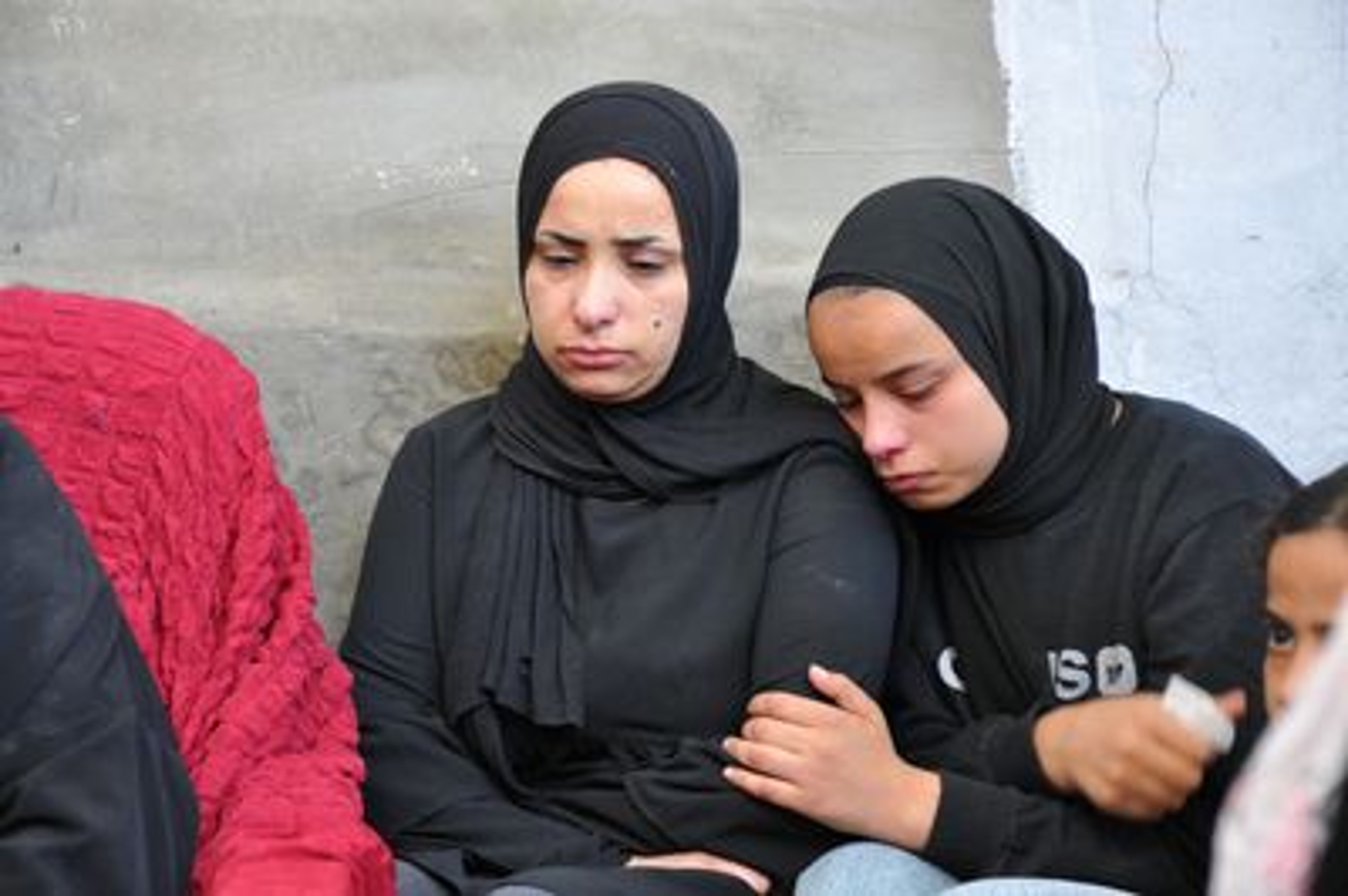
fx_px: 3479
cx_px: 674
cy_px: 448
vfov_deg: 14.7
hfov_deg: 21.9
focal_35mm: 93
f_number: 5
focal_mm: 62
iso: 1000
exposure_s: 1/40
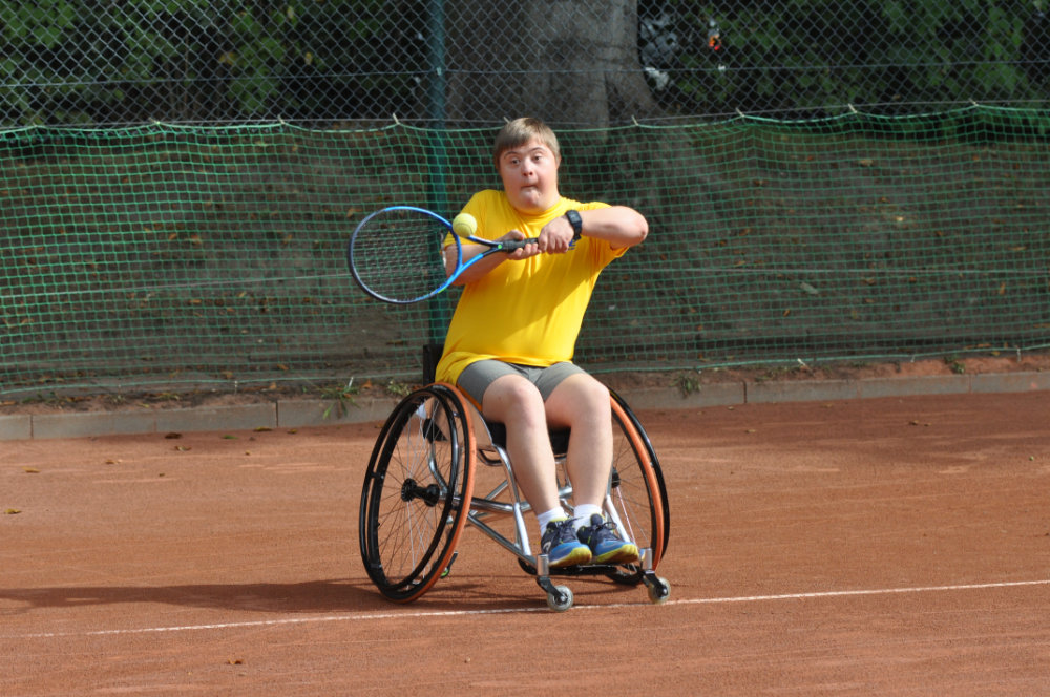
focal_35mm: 150
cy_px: 348
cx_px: 525
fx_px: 4369
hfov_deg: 13.7
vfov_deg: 9.1
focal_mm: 100
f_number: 5.6
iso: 500
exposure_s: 1/1250
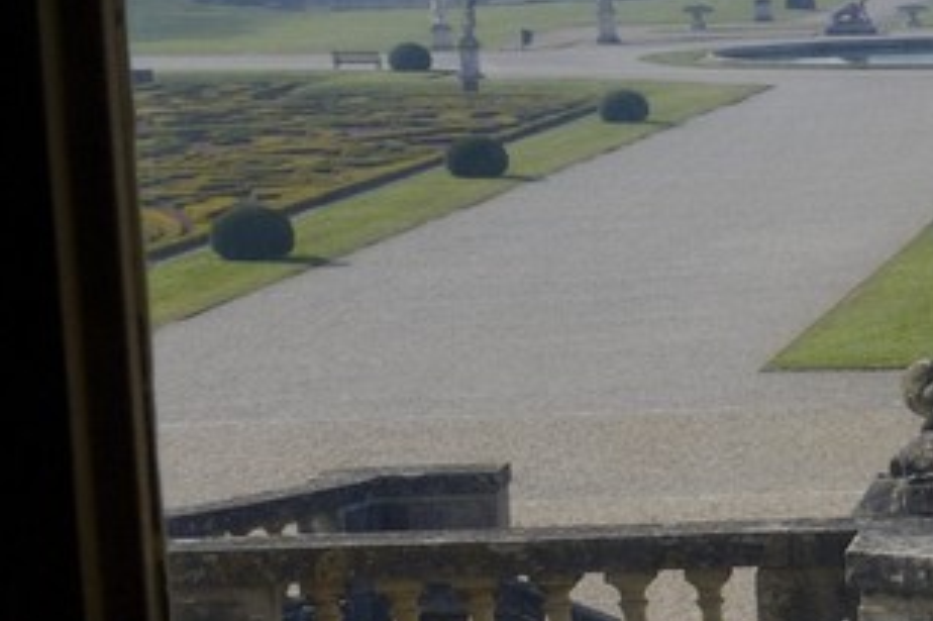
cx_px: 2414
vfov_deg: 8.5
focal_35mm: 161
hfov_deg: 10.5
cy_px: 436
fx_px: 4170
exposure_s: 1/100
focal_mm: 31
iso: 200
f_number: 18
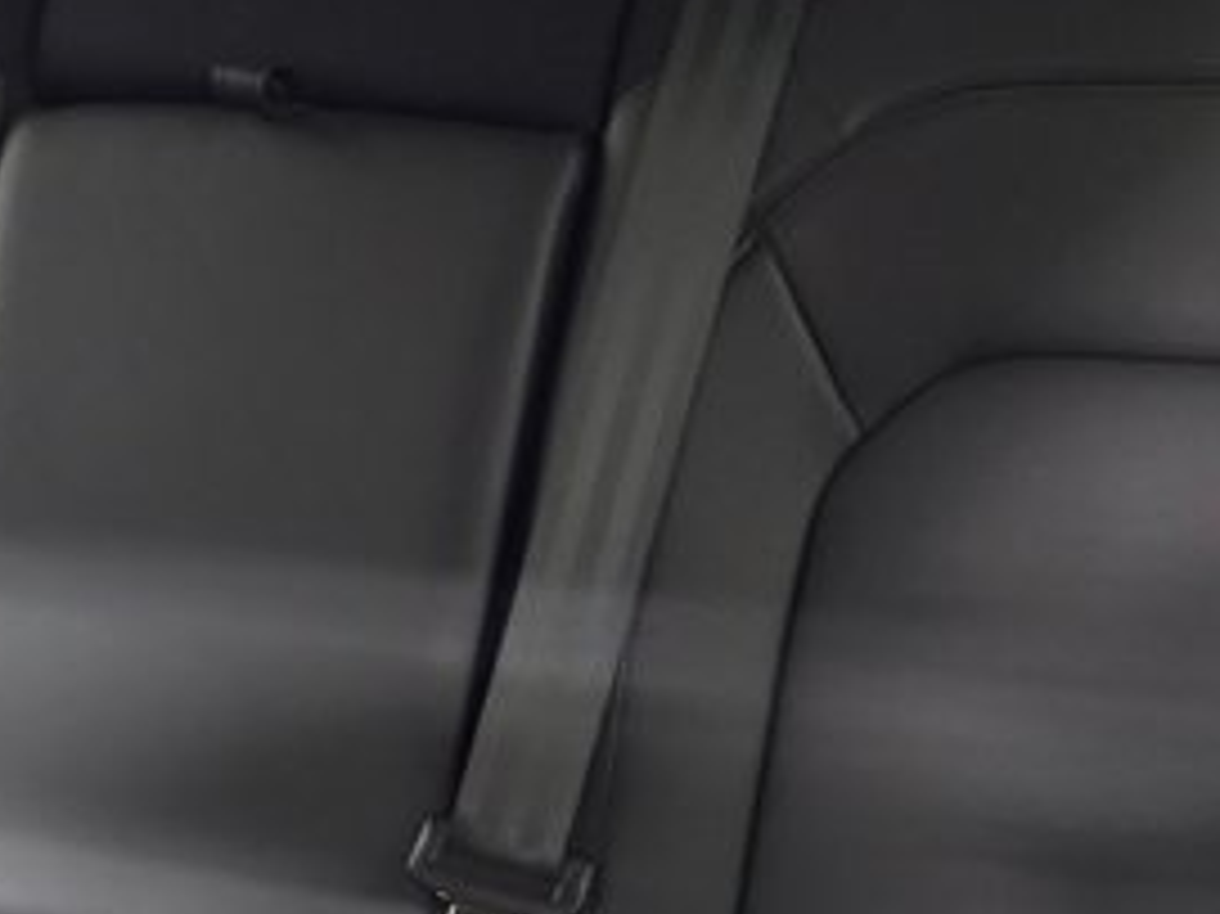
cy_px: 878
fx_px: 3065
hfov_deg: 22.3
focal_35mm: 87
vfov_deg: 16.7
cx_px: 293
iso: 500
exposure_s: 1/24
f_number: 1.7
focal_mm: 6.3
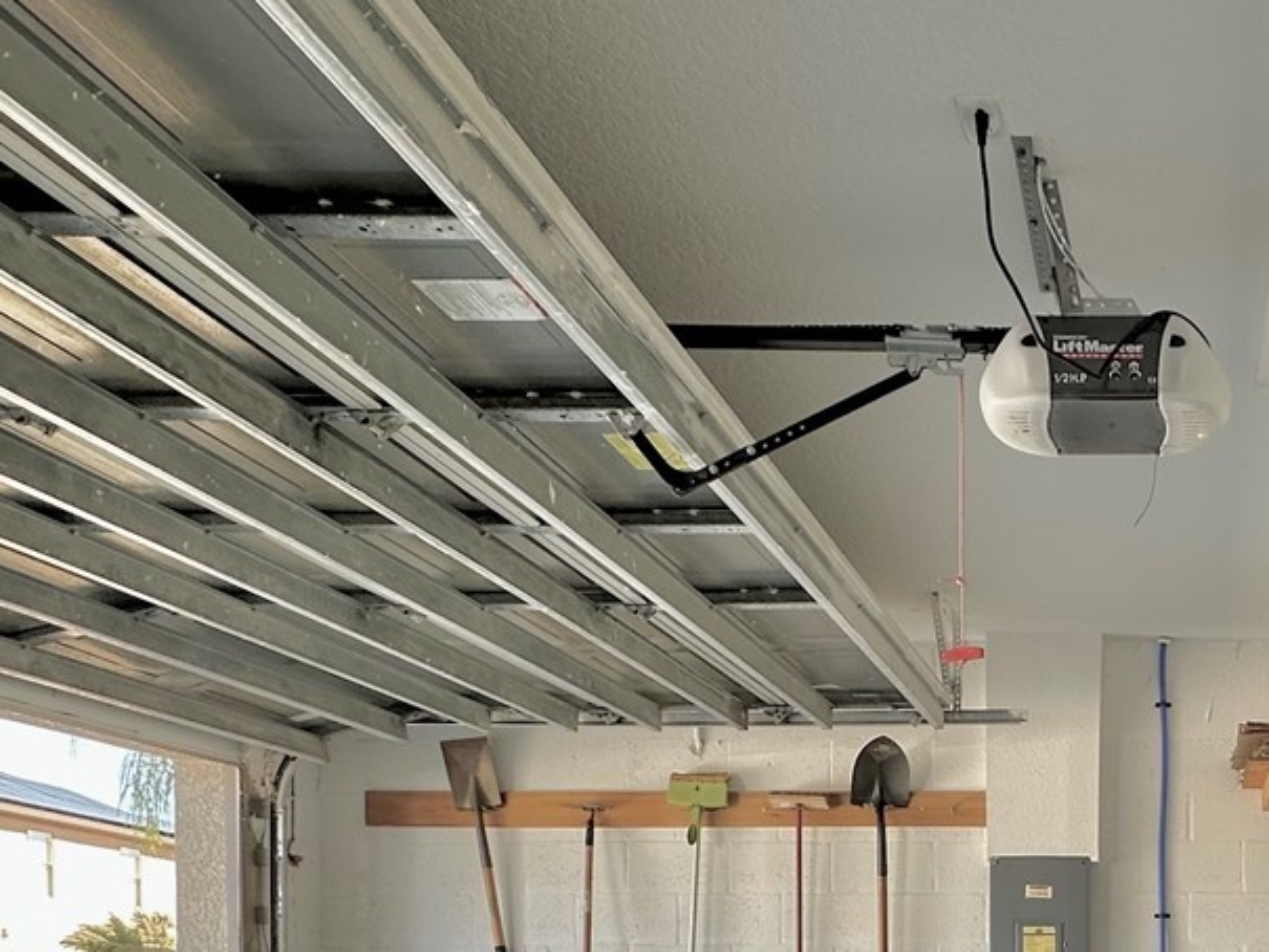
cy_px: 1021
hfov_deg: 44.3
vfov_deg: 34.1
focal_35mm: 37
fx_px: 1357
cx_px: 1208
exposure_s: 1/107
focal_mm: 2.22
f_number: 2.2
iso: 40
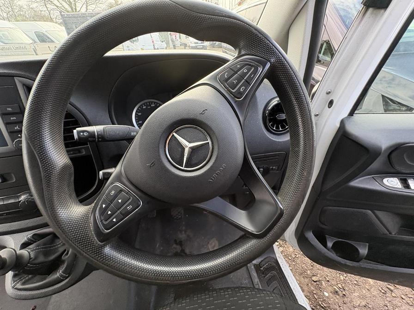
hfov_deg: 102.1
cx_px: 207
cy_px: 155
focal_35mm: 14
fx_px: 167
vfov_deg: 85.7
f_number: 2.2
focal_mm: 2.22
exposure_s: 1/99
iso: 160
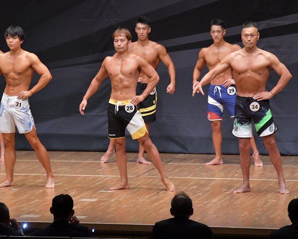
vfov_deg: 6.2
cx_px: 135
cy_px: 120
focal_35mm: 250
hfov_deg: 7.7
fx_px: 2205
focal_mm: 145
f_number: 5.6
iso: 6400
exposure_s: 1/400
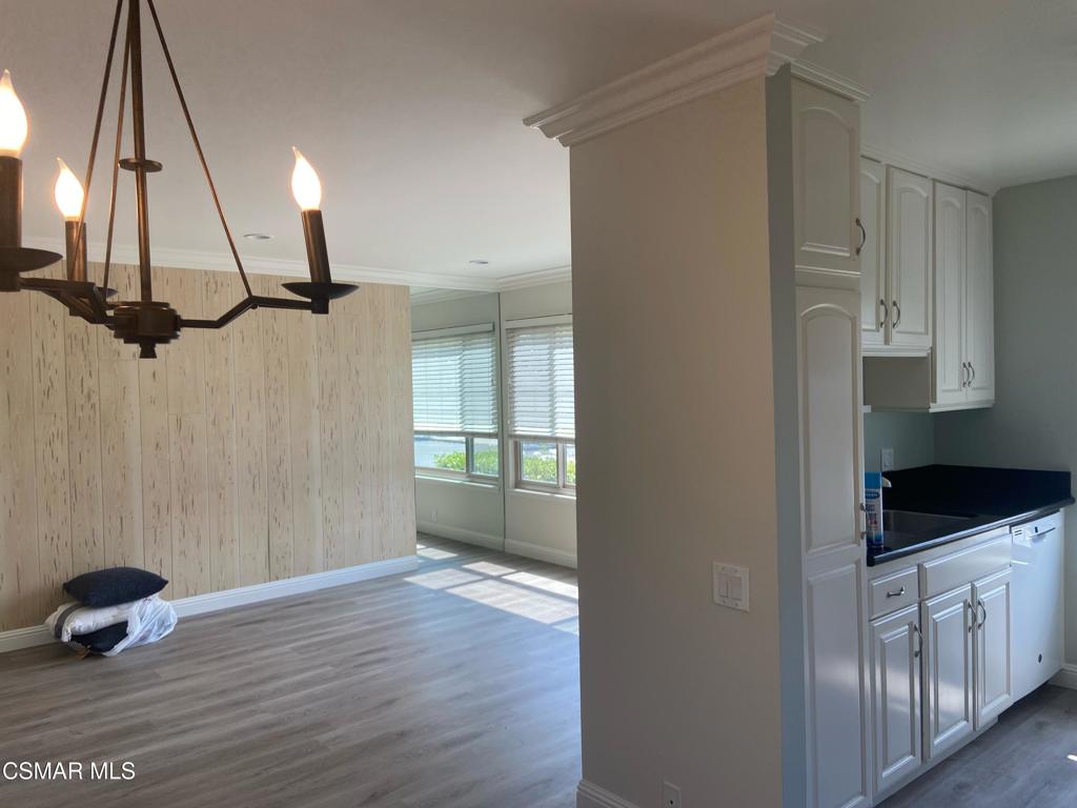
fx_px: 809
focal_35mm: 26
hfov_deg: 67.3
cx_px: 538
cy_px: 404
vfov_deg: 53.1
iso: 32
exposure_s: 1/181
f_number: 1.8
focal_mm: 4.25
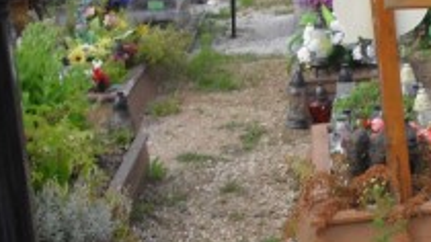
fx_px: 1325
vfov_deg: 10.2
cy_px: 318
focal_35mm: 116
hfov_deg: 17.2
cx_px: 581
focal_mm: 6.3
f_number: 8.4
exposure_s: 1/90
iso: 100
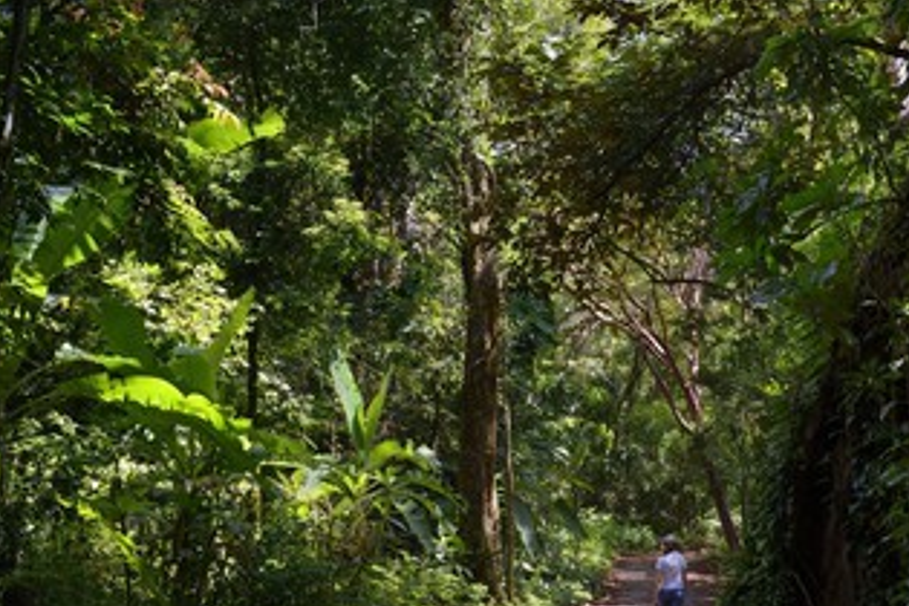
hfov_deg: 35.6
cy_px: 355
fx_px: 1414
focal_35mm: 56
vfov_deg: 24.2
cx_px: 525
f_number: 10
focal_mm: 42
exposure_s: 1/100
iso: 800
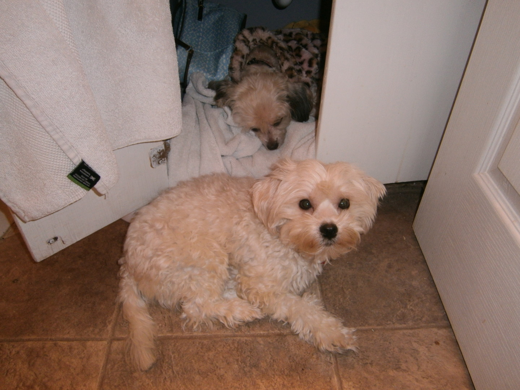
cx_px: 260
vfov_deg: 53.1
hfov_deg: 67.3
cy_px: 195
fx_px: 391
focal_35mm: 26
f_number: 2.8
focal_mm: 4.7
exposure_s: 1/30
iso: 125
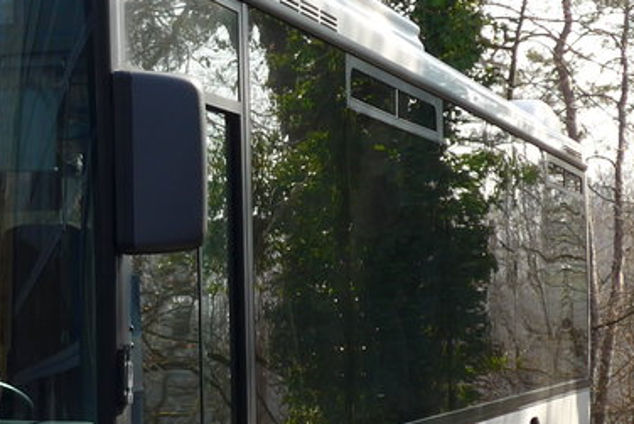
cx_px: -169
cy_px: 304
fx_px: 2396
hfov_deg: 14.5
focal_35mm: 136
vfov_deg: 10.1
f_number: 2.8
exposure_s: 1/500
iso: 80
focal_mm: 8.4
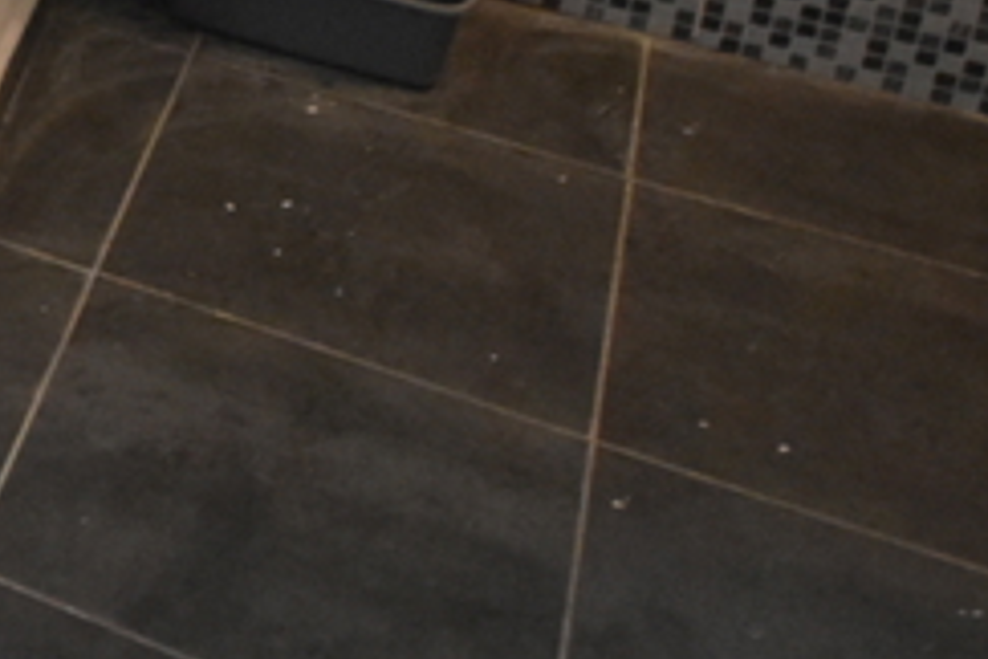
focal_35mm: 74
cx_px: -764
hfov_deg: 20.2
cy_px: -480
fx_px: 2031
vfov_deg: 16.0
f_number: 4.5
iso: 2200
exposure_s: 1/30
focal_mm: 10
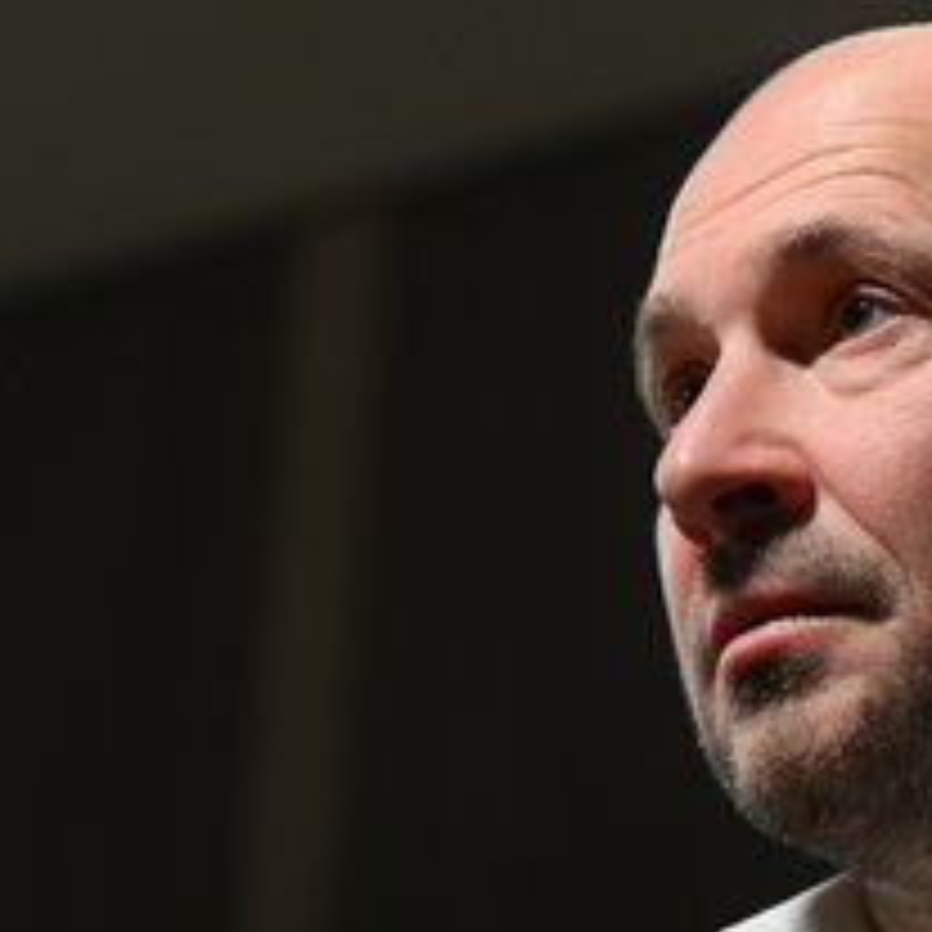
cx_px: 941
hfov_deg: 6.3
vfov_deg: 6.3
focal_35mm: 277
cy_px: 637
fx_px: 8438
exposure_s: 1/400
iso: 3200
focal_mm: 135
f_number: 5
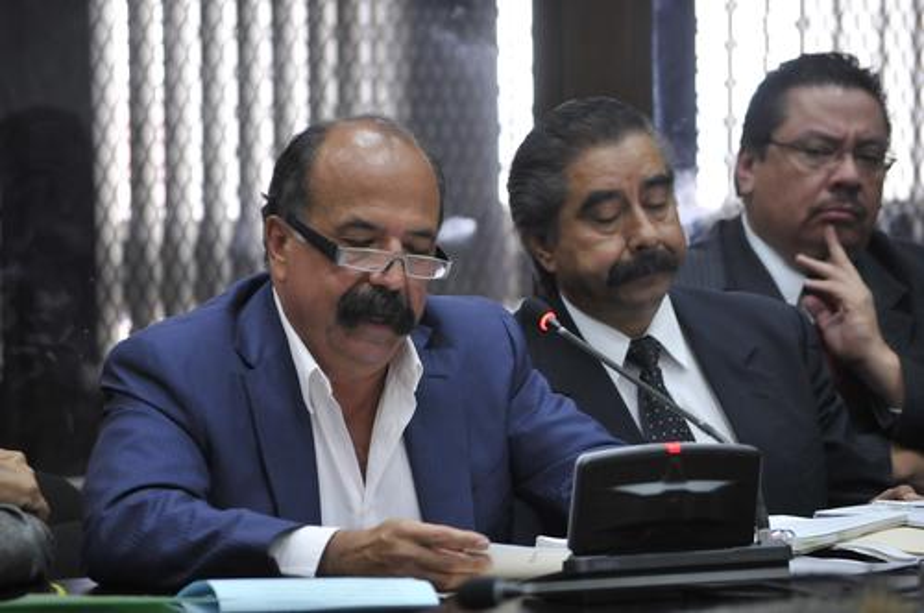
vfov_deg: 7.5
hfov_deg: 11.2
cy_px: 306
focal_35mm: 183
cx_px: 462
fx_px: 4691
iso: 1000
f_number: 4.8
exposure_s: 1/60
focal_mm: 122
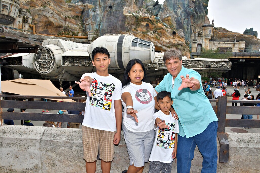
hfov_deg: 67.4
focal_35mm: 27
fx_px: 195
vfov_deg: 47.9
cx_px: 130
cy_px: 86
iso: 400
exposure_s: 1/250
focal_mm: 18
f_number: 11
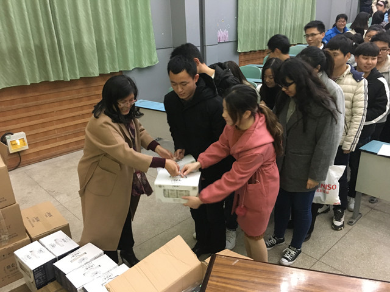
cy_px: 146
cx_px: 195
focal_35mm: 29
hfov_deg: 61.7
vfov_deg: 48.2
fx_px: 327
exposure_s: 1/17
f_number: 2.2
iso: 400
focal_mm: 4.15
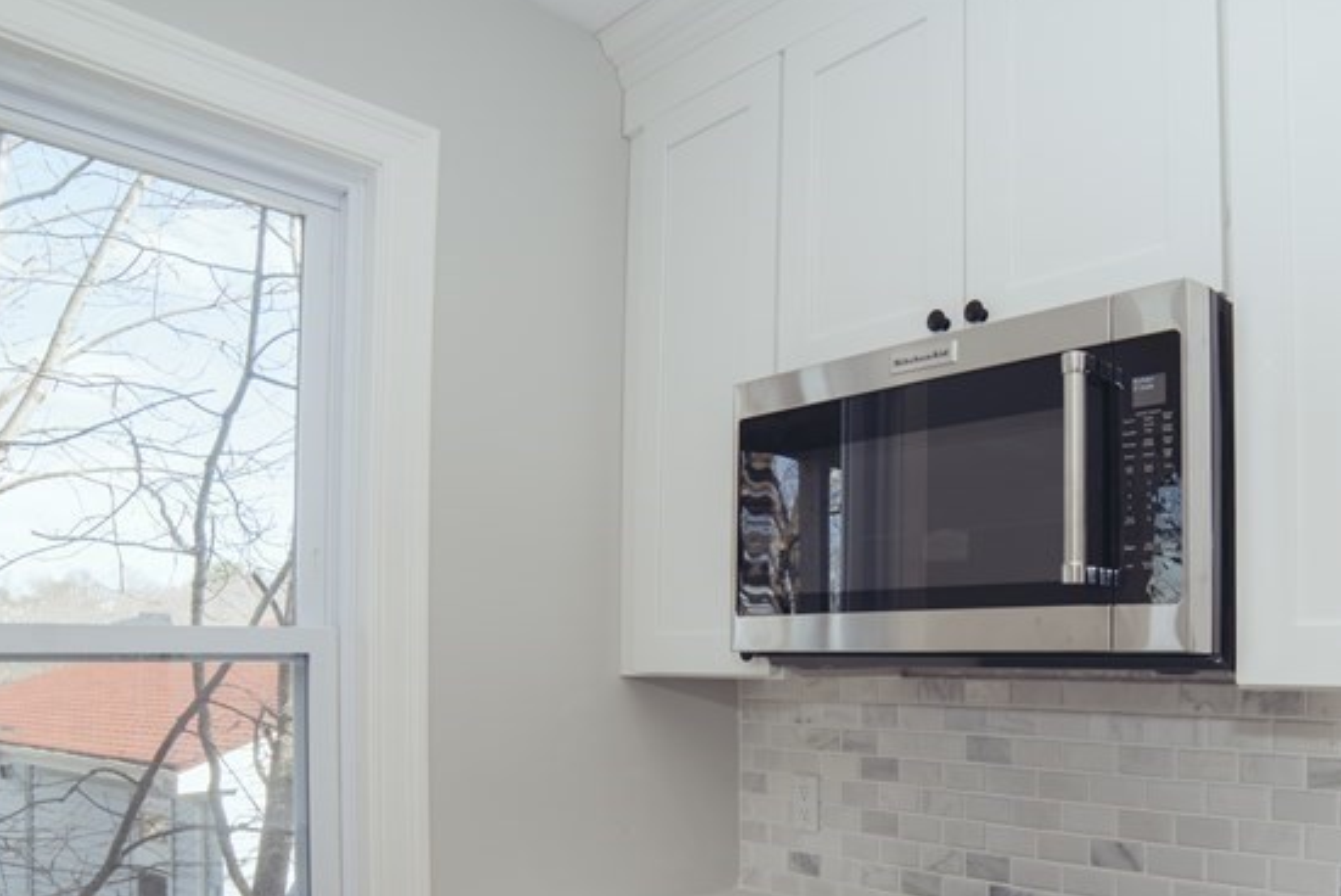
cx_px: 947
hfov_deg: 66.5
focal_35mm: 26
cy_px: 660
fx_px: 969
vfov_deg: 47.9
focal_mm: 14
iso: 200
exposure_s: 1/60
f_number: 8
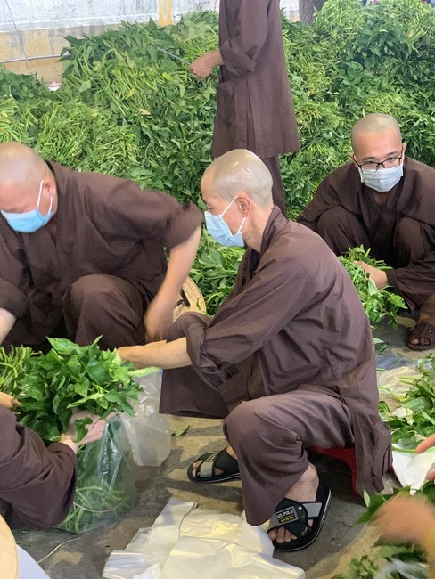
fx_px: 871
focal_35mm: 52
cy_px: 290
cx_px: 218
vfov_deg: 36.8
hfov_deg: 28.1
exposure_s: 1/40
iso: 500
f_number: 2.4
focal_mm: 6
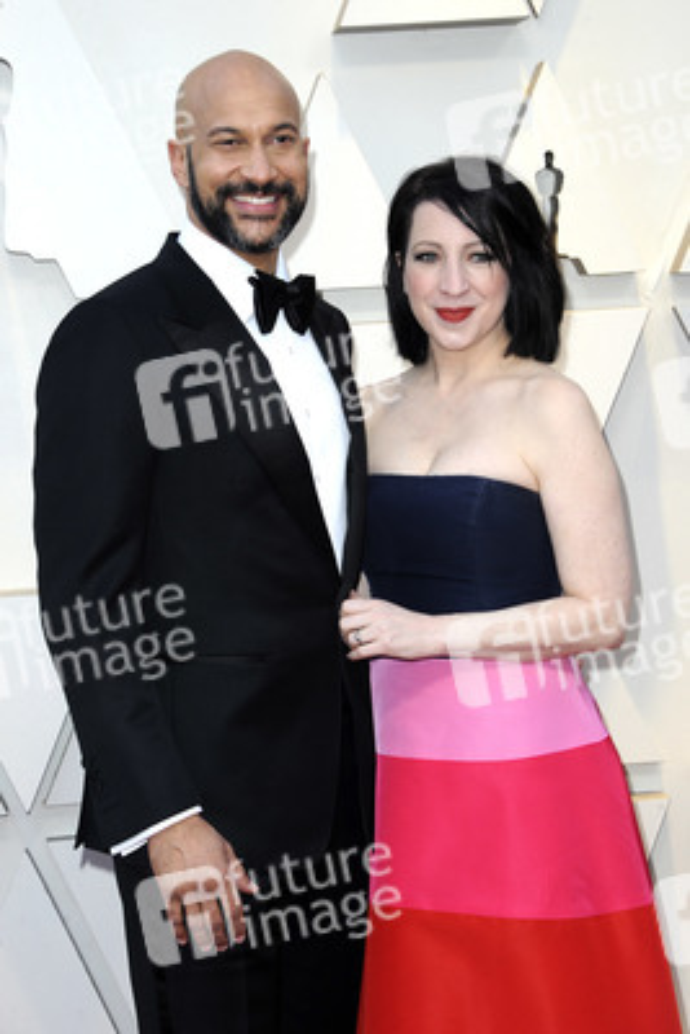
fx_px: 2643
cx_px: 345
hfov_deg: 14.9
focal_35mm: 92
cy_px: 517
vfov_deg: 22.1
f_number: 8
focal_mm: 92
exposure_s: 1/250
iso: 800
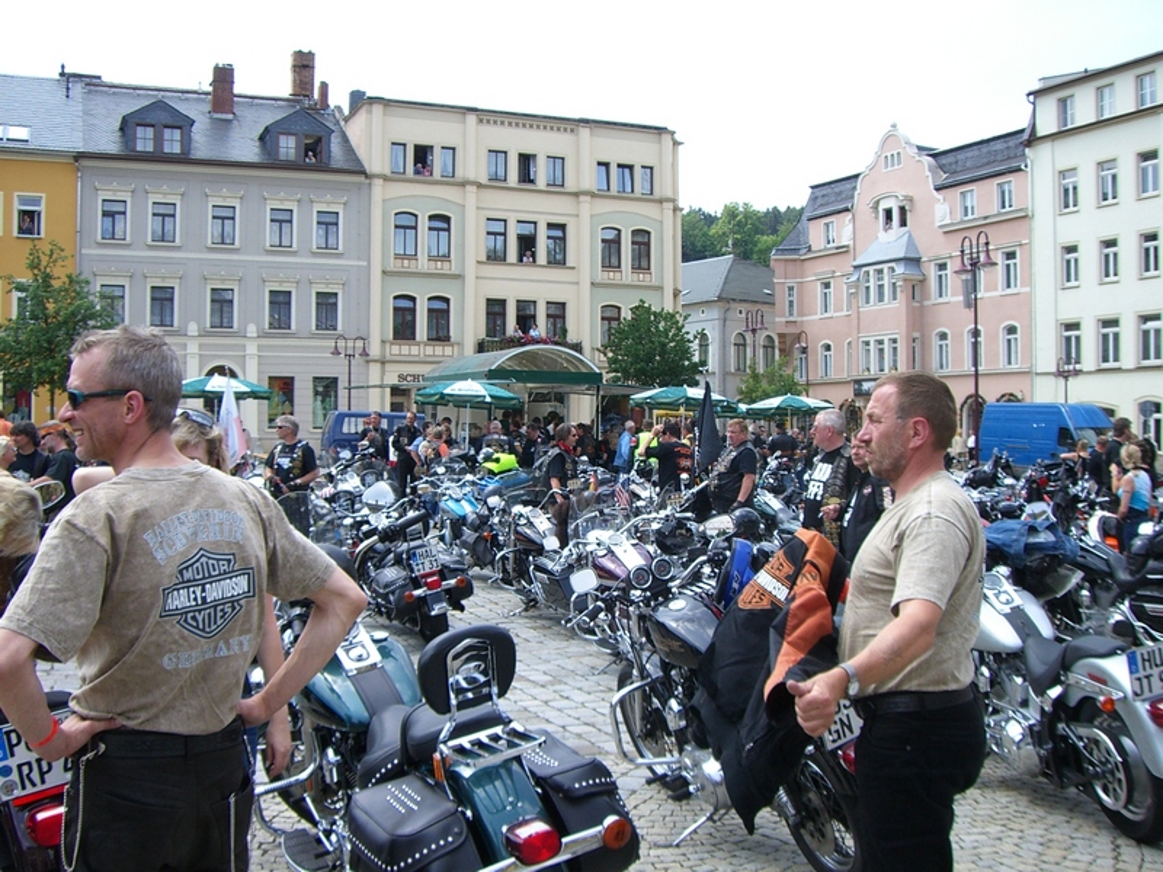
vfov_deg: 37.7
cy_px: 436
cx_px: 582
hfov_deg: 49.0
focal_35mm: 38
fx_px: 1277
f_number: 4.3
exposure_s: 1/250
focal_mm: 6.2
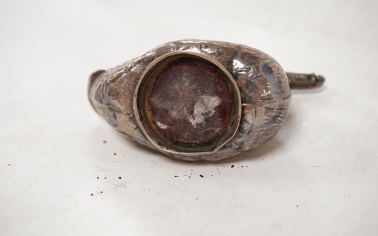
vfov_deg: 28.0
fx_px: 474
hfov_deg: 43.5
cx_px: 189
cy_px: 112
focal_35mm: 46
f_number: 8
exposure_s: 1/125
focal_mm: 30
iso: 1250
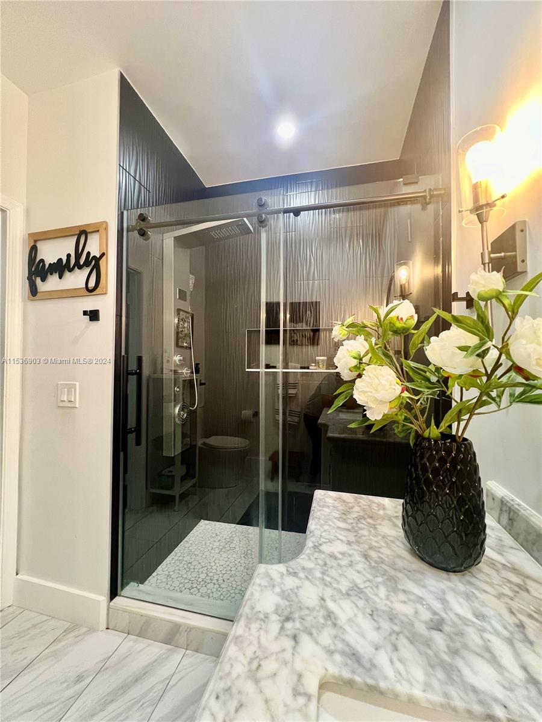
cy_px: 361
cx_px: 271
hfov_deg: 89.9
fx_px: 271
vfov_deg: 106.2
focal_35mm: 13
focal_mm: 1.57
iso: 320
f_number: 1.8
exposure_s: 1/60
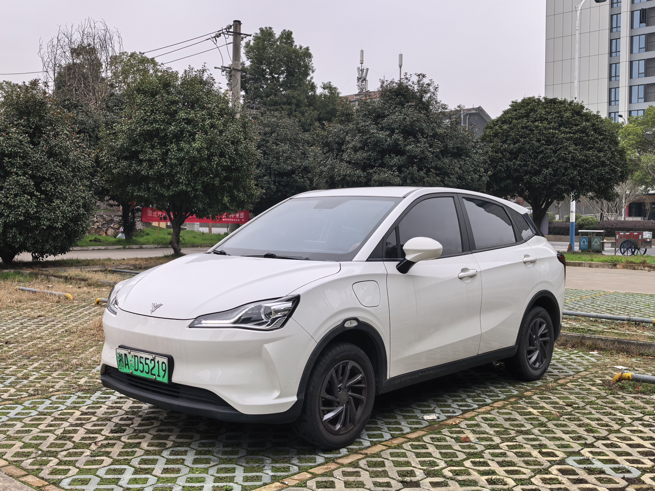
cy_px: 246
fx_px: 719
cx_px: 328
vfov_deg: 37.7
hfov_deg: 49.0
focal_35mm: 38
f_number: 2
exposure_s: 1/1140
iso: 50
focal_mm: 8.5
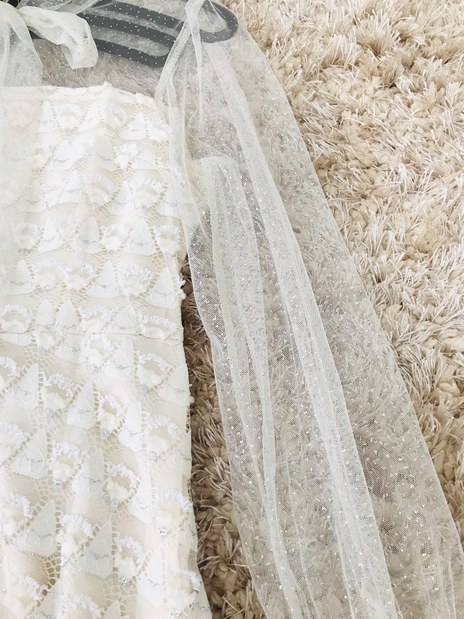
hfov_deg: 49.7
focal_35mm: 28
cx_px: 232
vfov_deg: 63.4
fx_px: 500
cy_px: 310
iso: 32
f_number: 1.8
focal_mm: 3.99
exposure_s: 1/20
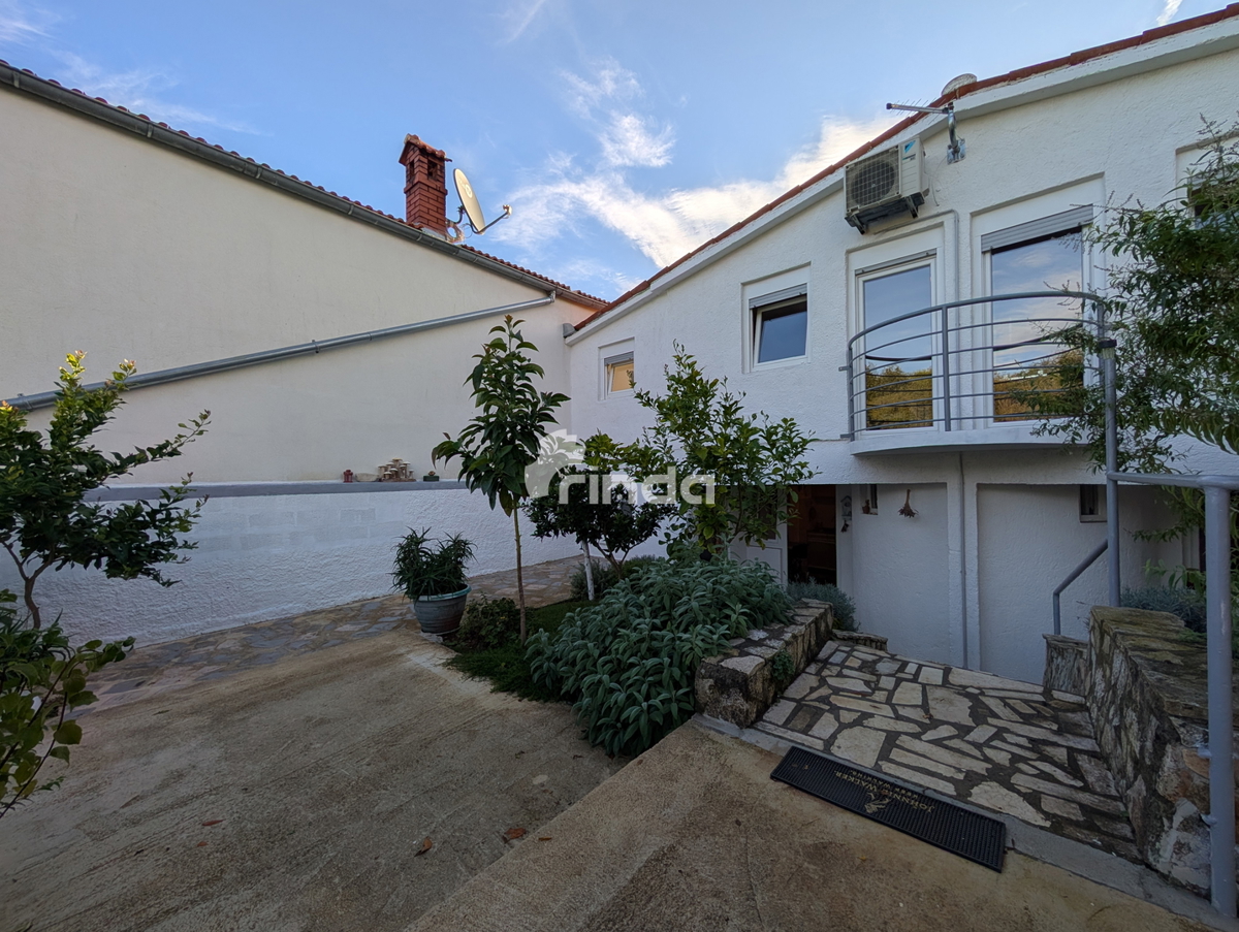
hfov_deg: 110.5
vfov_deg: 94.6
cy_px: 466
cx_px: 620
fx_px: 430
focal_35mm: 12
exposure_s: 1/2439
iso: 53
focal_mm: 2.02
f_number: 1.7
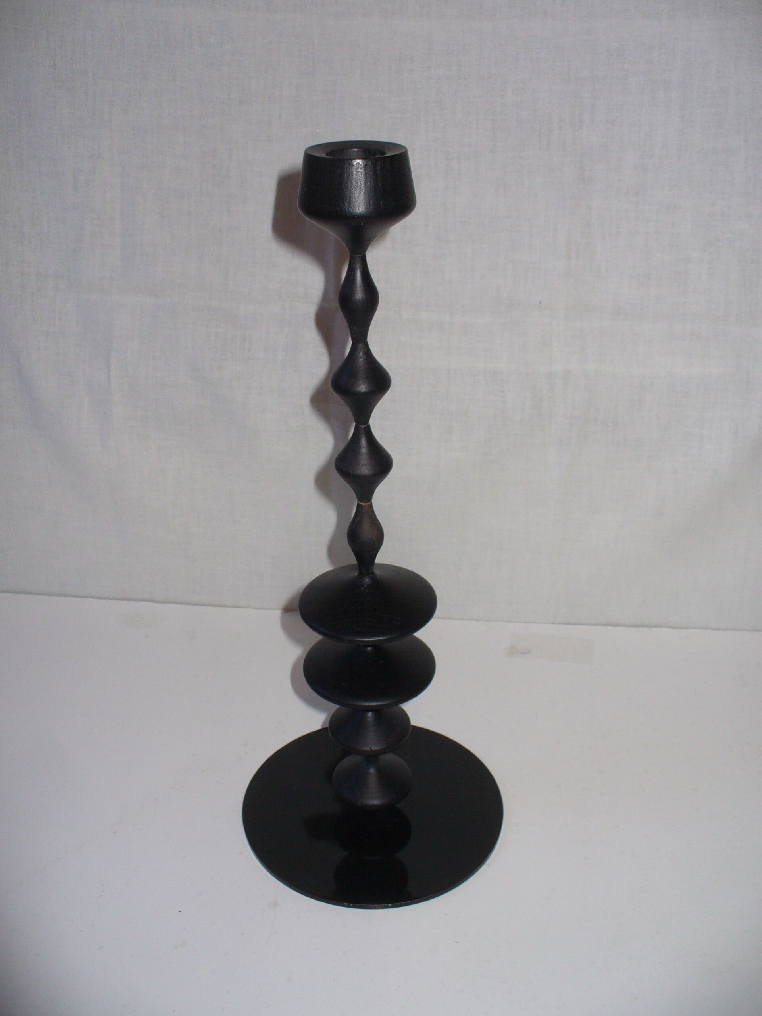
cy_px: 508
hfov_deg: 38.7
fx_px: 1086
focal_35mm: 37
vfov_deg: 50.1
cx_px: 381
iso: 100
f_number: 2.8
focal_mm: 6.1
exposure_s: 1/30
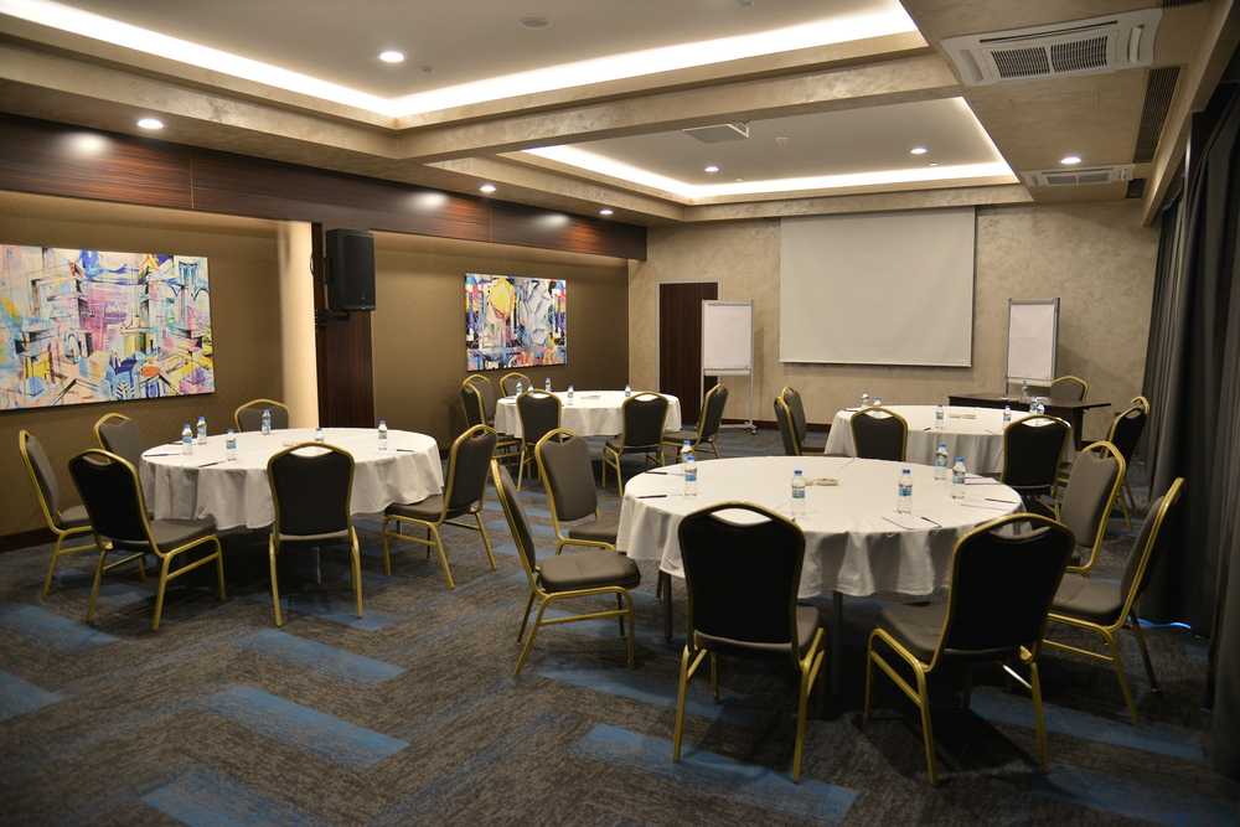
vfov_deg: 53.1
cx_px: 620
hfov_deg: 73.7
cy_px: 414
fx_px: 827
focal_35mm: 24
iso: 800
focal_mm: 24
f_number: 4
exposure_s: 1/60
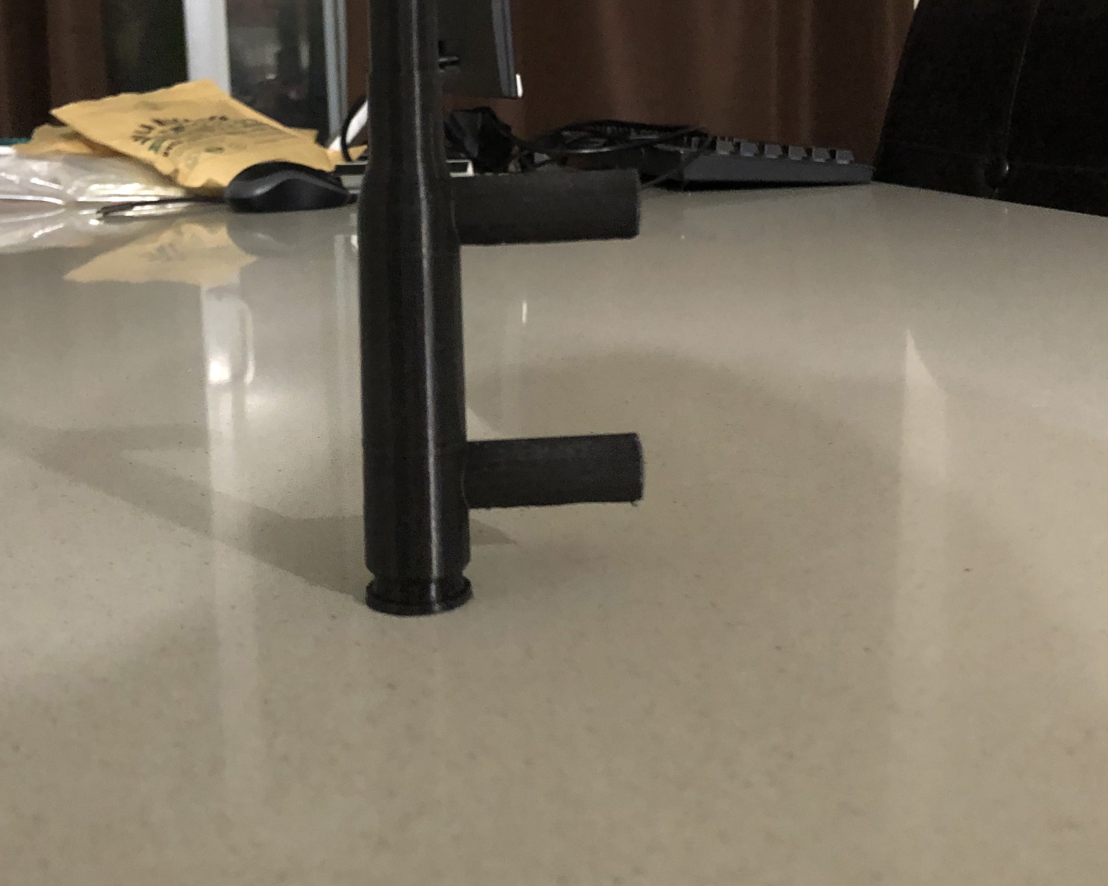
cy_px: 295
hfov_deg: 41.7
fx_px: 1443
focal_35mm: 44
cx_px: 422
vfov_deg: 33.9
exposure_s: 1/4
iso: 100
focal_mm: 3.99
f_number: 1.8
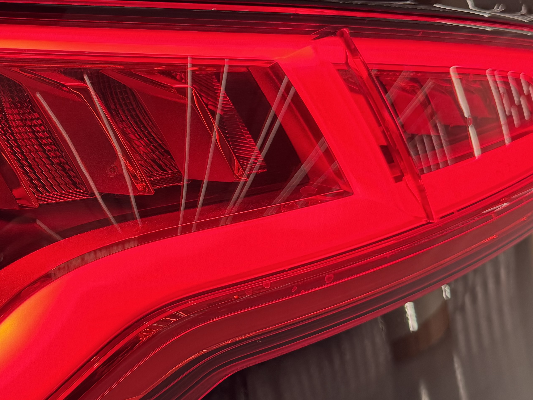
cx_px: 57
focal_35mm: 54
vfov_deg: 27.0
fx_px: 831
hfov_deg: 33.7
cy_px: 193
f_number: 1.78
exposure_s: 1/100
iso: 125
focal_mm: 6.76
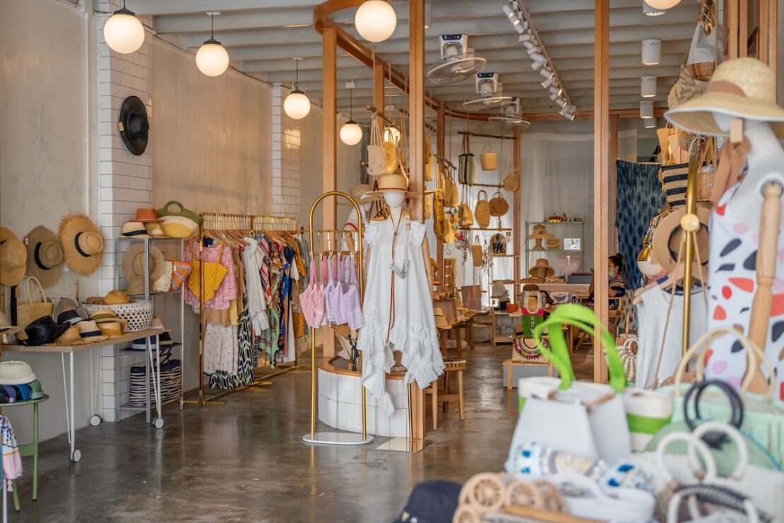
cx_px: 392
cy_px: 262
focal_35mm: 44
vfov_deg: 30.5
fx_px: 958
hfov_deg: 44.5
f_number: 2.8
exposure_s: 1/80
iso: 100
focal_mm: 44
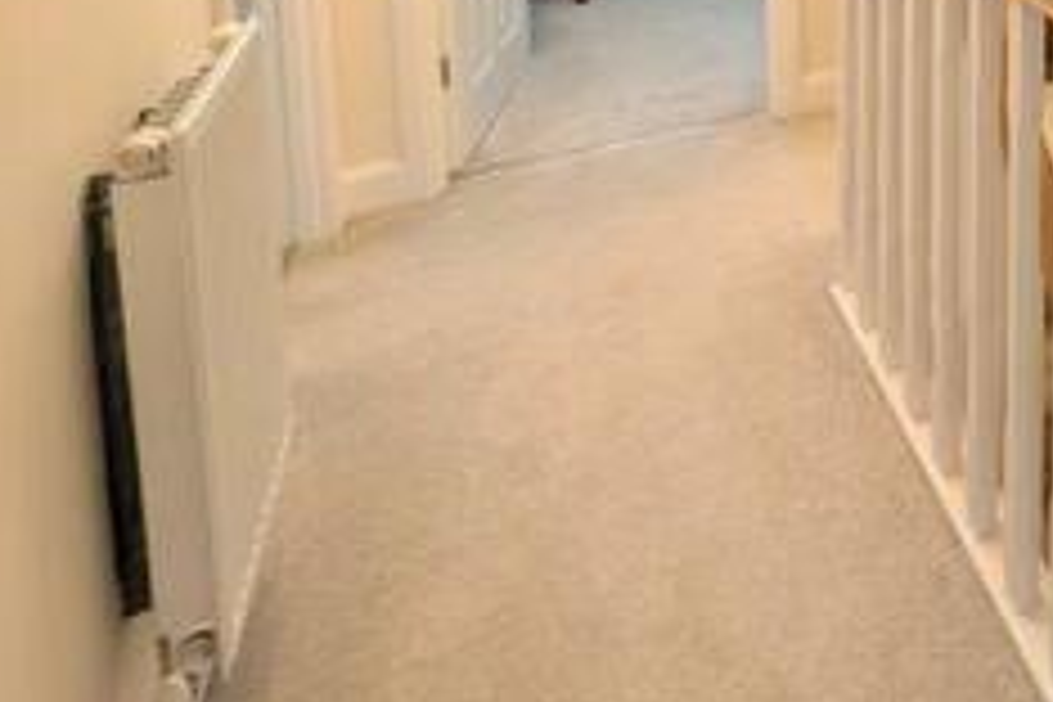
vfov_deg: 31.4
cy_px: -236
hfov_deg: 45.3
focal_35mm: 31
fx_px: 907
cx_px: 1159
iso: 49
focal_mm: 2.02
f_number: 1.7
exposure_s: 1/193
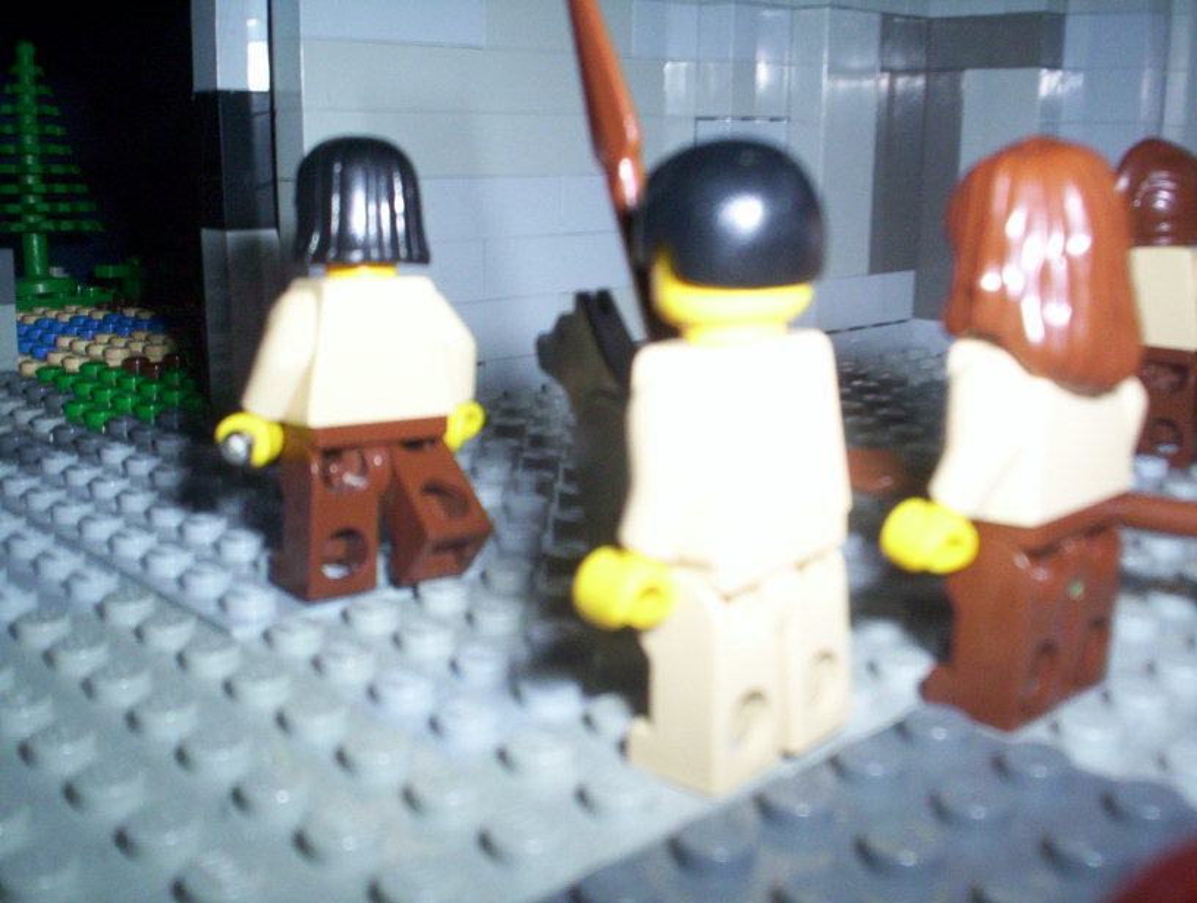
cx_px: 598
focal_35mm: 38
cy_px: 452
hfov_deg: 48.9
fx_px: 1317
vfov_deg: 37.9
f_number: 4.5
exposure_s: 1/60
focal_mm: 4.99
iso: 140
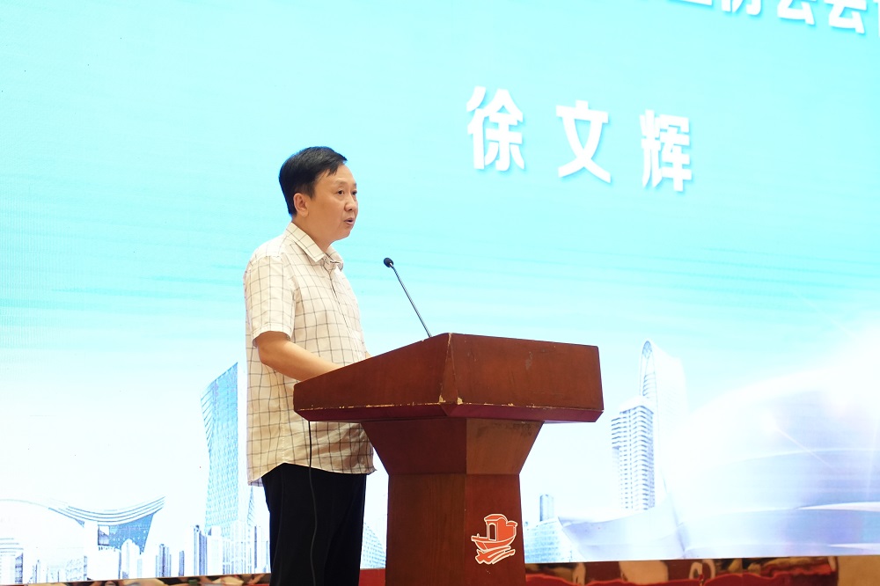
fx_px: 2639
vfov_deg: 12.7
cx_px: 440
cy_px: 293
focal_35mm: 108
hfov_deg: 18.9
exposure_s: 1/100
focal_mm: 72
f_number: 4
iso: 2500
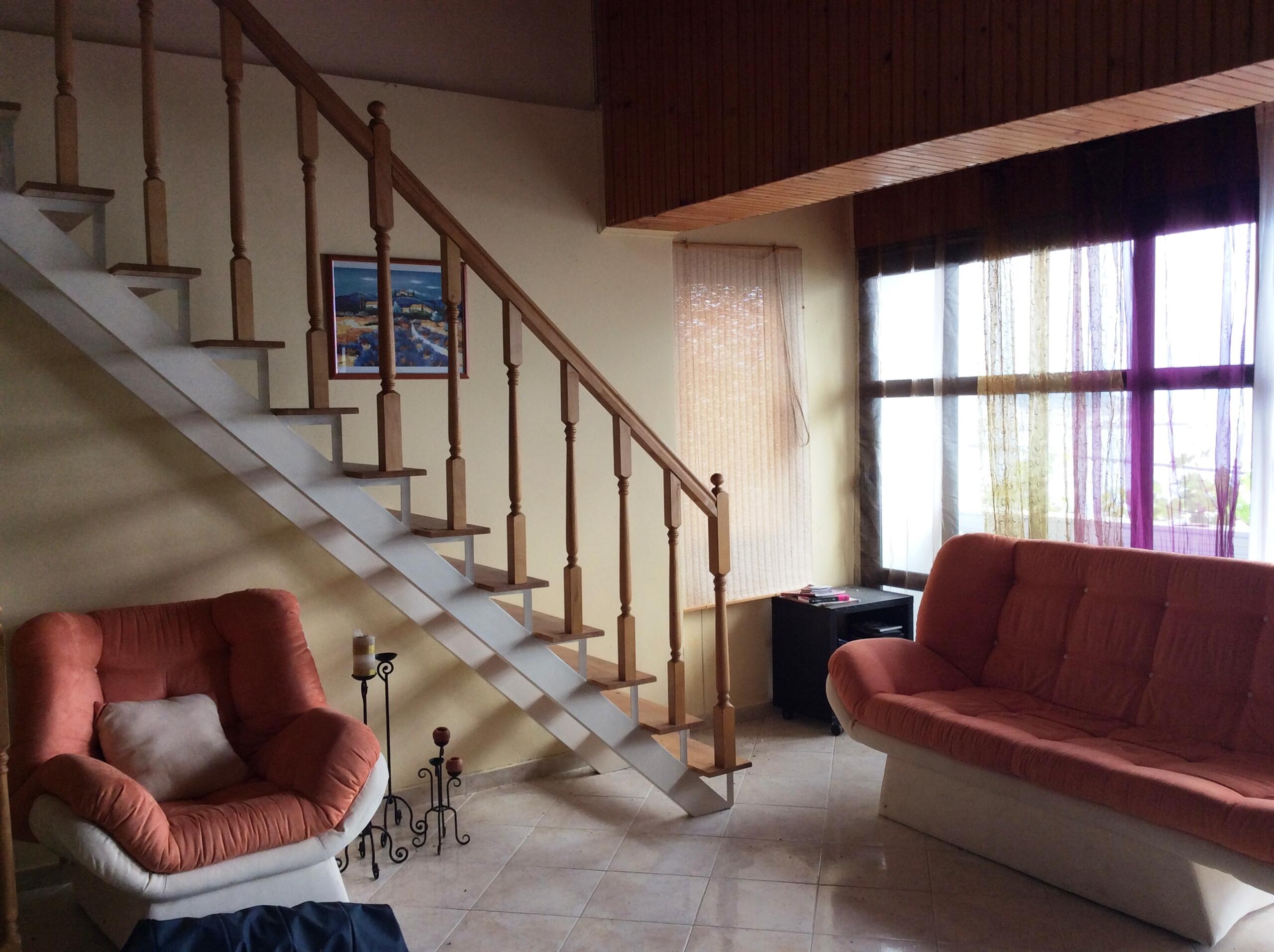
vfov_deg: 44.1
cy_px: 476
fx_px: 1176
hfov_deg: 56.9
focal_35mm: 32
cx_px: 637
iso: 32
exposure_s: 1/100
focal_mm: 3.3
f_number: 2.4
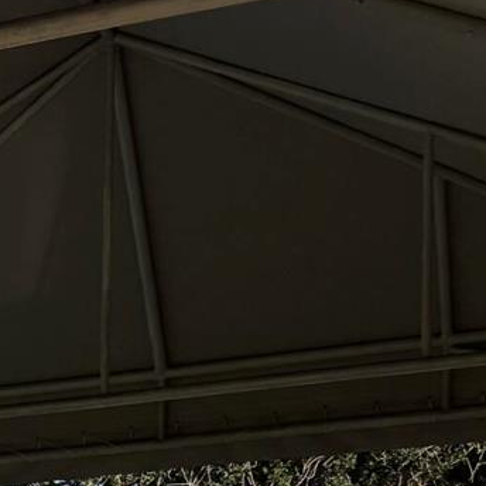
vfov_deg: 11.6
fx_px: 2176
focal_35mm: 137
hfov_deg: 10.1
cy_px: 934
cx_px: -872
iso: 50
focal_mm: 5.96
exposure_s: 1/3650
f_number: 1.6
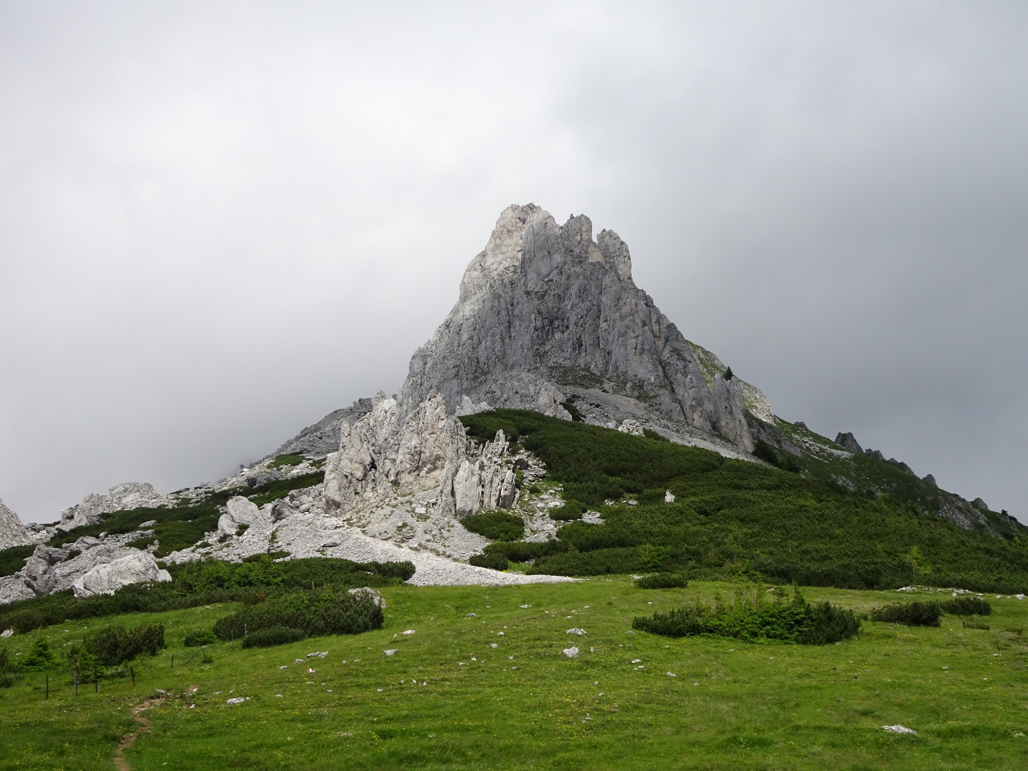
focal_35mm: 38
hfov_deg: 49.0
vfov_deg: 37.7
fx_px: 1128
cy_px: 386
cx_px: 514
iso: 80
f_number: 4
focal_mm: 6.56
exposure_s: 1/1000
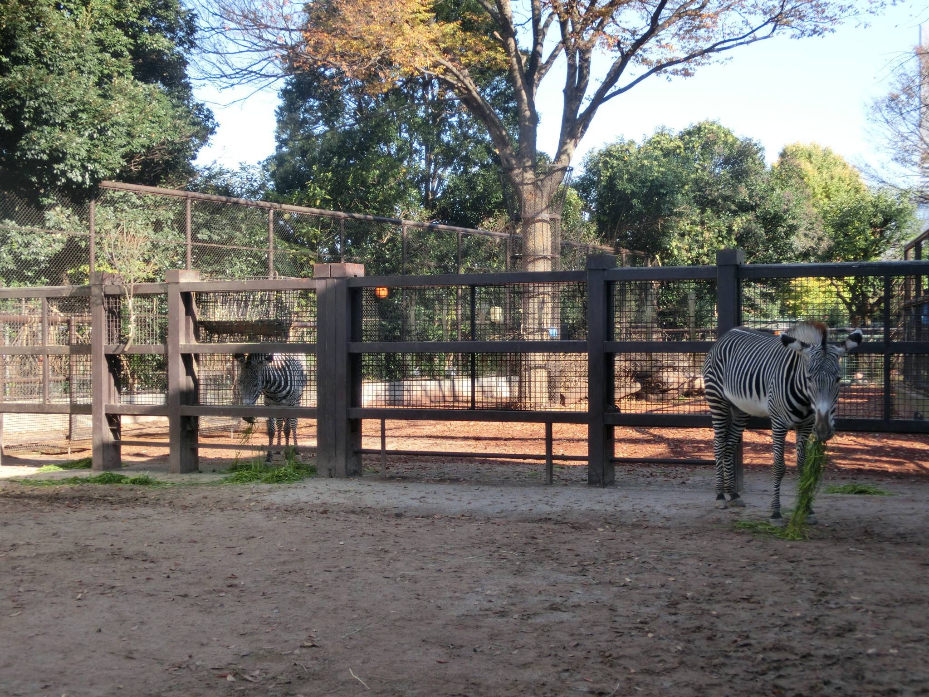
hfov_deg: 40.4
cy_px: 348
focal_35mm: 47
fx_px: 1261
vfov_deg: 30.9
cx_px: 464
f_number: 4.2
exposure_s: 1/160
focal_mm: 8.3
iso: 80
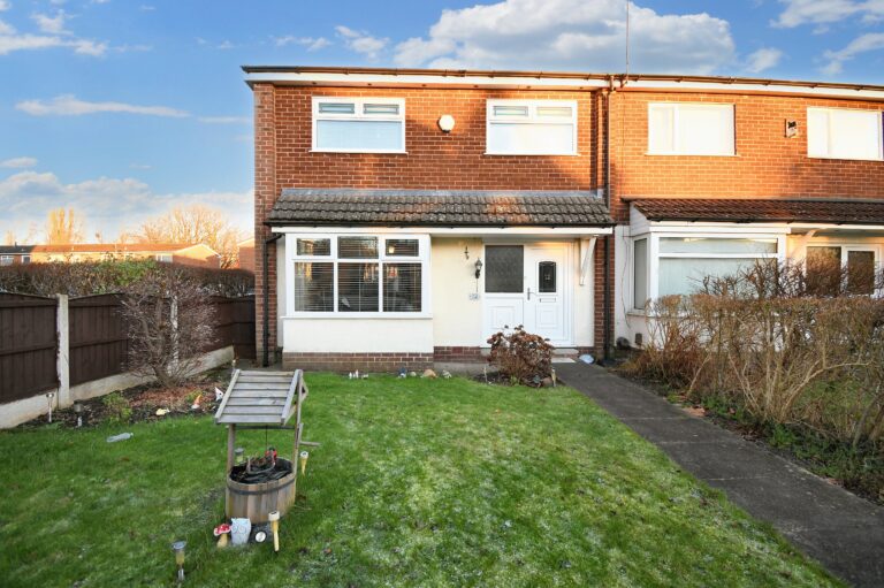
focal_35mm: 15
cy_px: 294
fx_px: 368
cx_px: 442
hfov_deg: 100.4
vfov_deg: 77.2
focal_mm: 10
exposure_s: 1/125
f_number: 5.6
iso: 560
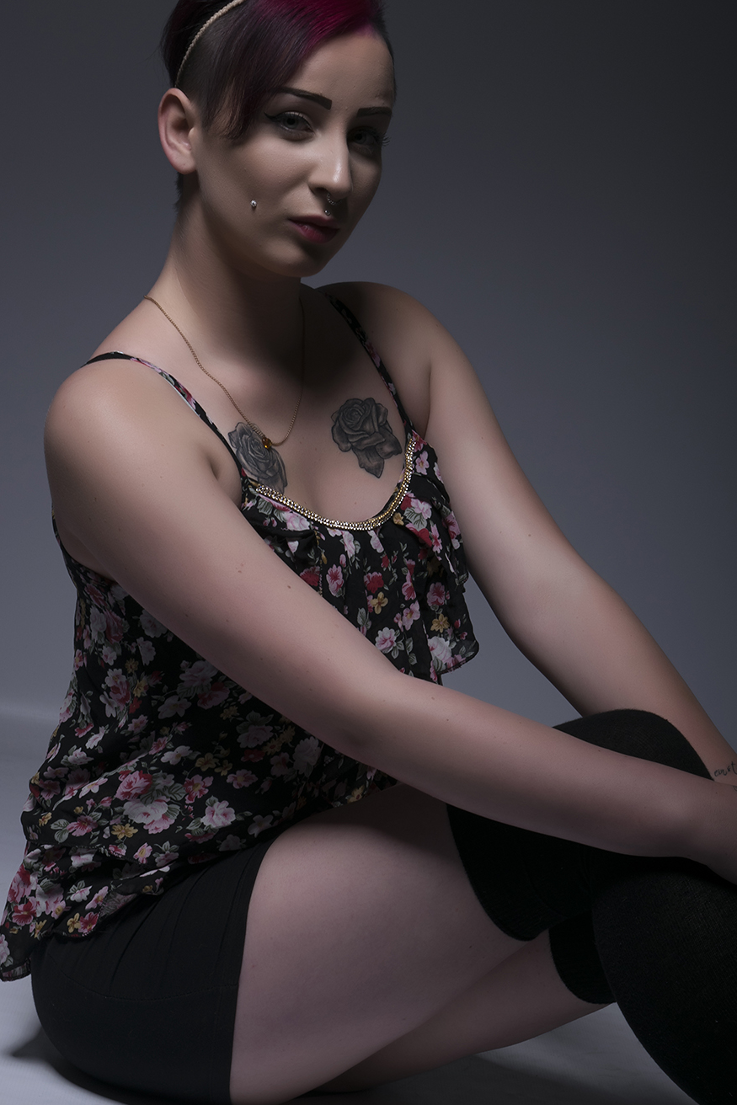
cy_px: 578
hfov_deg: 13.6
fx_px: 3089
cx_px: 434
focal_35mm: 101
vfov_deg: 20.3
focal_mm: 55
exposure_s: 1/200
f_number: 11
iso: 100
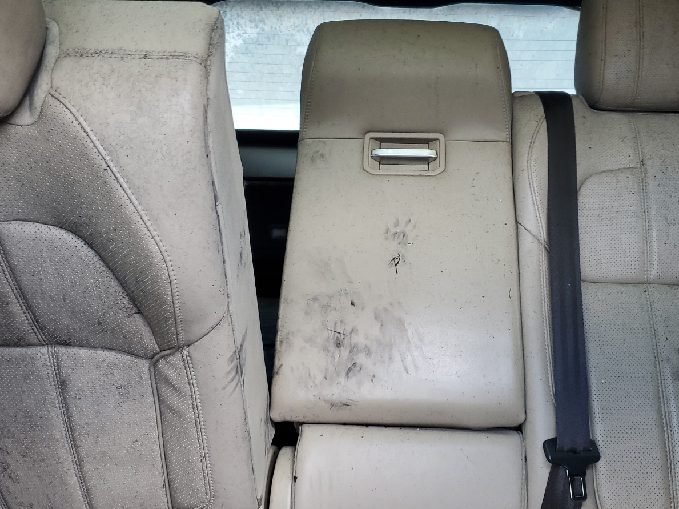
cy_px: 194
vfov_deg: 40.4
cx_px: 407
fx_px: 686
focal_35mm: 35
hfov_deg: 52.3
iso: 58
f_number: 1.5
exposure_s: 1/60.2
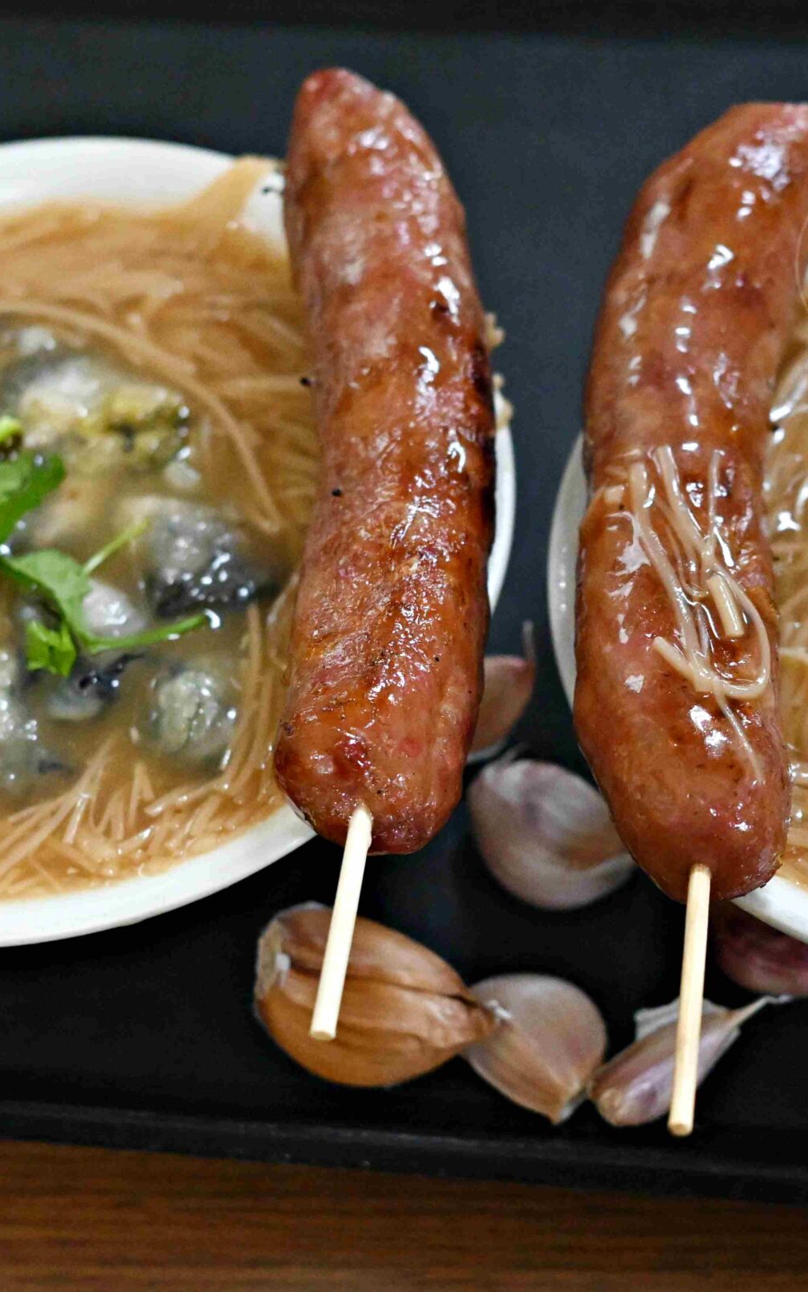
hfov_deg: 10.8
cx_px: 539
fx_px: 4262
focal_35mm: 121
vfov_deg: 17.2
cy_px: 650
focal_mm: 50
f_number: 3.2
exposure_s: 1/200
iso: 4000
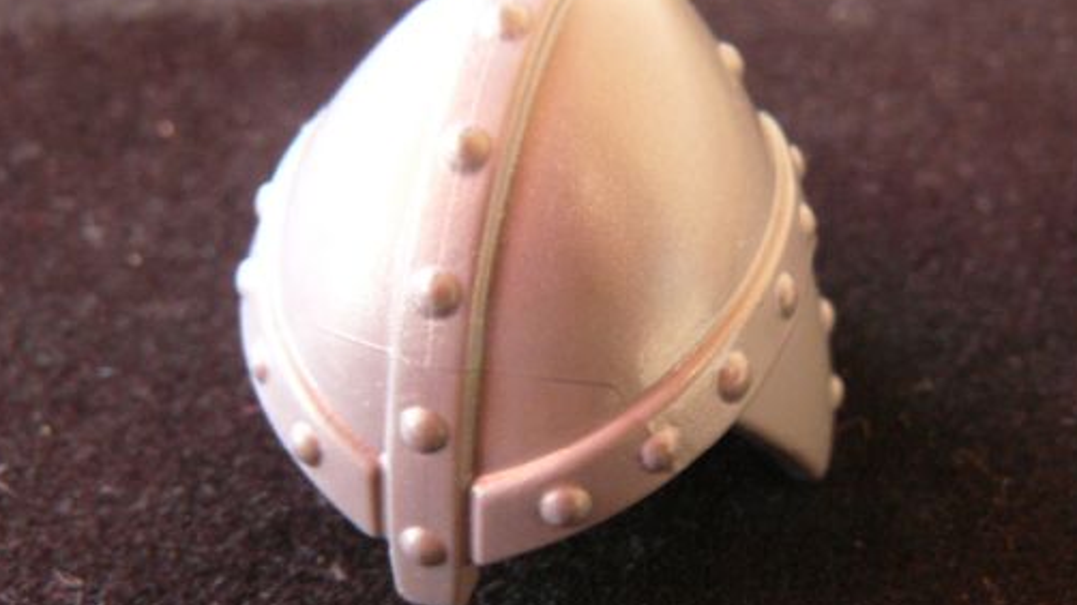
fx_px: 1399
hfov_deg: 42.1
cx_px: 564
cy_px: 340
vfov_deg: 24.4
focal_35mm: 49
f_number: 4
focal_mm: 6
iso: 250
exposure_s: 1/30
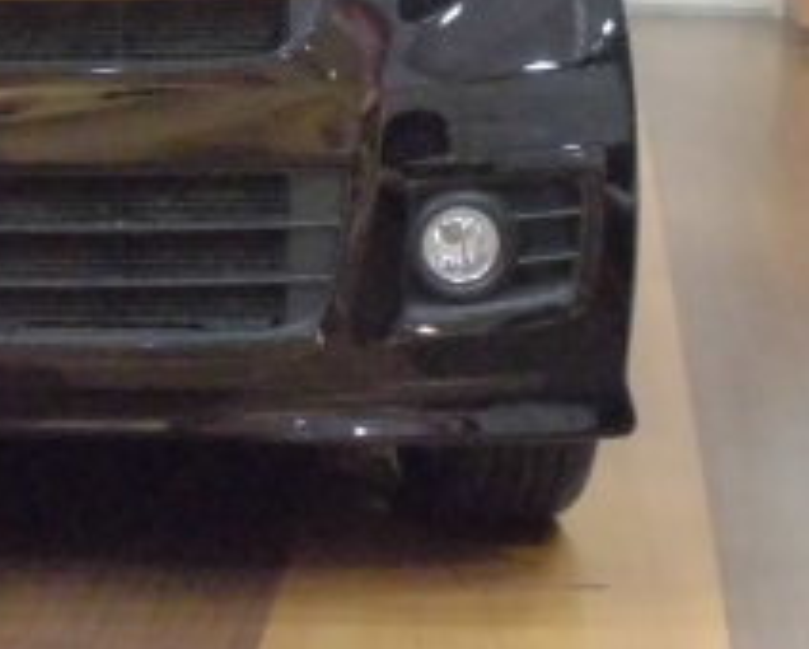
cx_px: -183
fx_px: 2684
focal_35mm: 112
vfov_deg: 13.3
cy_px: -164
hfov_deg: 16.4
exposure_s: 1/30
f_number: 4.2
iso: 800
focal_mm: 6.9
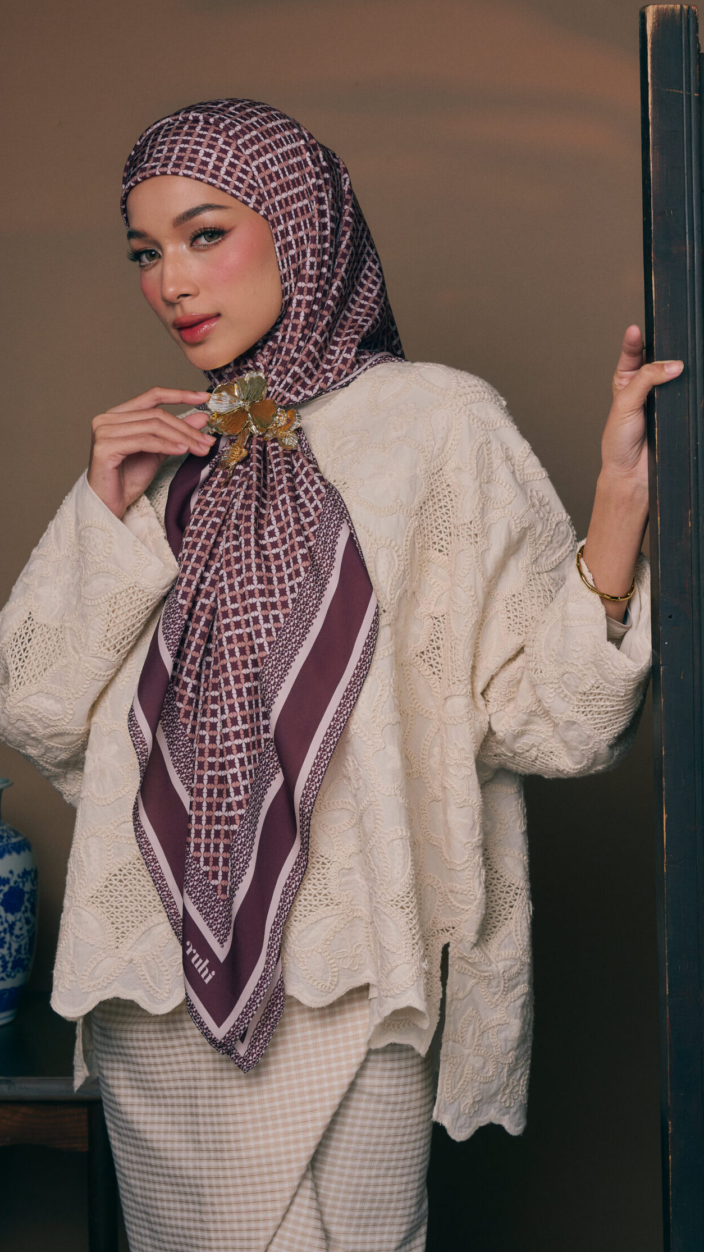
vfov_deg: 37.2
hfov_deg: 21.4
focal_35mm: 56
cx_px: 314
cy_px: 626
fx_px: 1859
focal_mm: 53
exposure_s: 1/200
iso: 125
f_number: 8
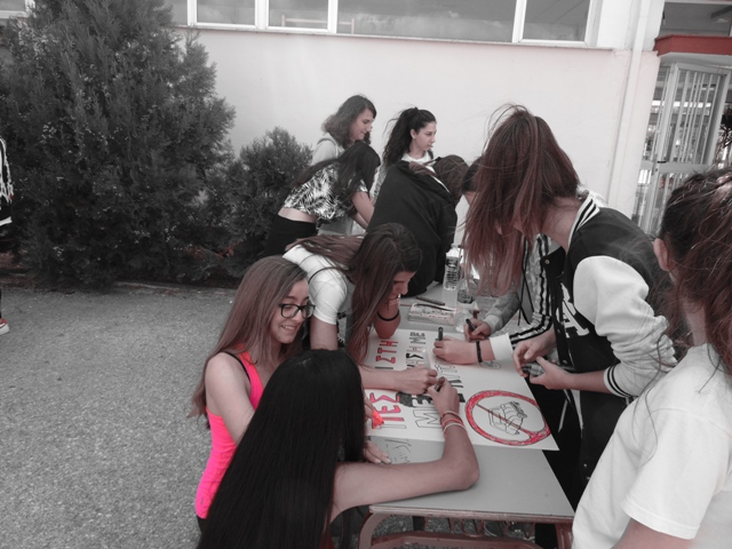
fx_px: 529
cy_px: 274
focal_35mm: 25
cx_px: 366
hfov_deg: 69.4
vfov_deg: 54.9
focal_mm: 4.5
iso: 80
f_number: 3
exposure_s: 1/400
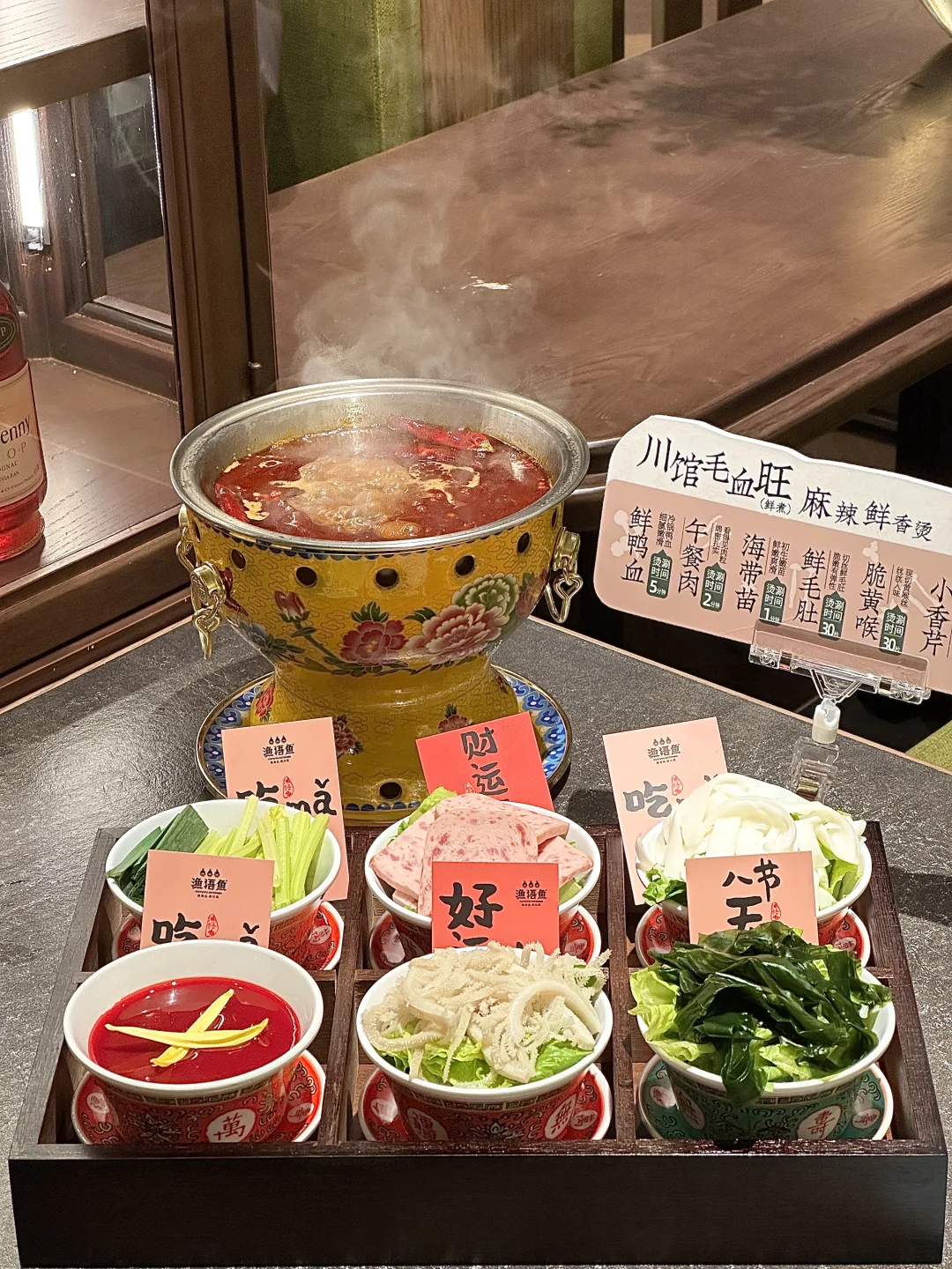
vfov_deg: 25.3
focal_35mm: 77
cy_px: 634
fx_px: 2824
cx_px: 476
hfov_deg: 19.1
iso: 250
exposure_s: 1/75
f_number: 2.8
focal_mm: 9
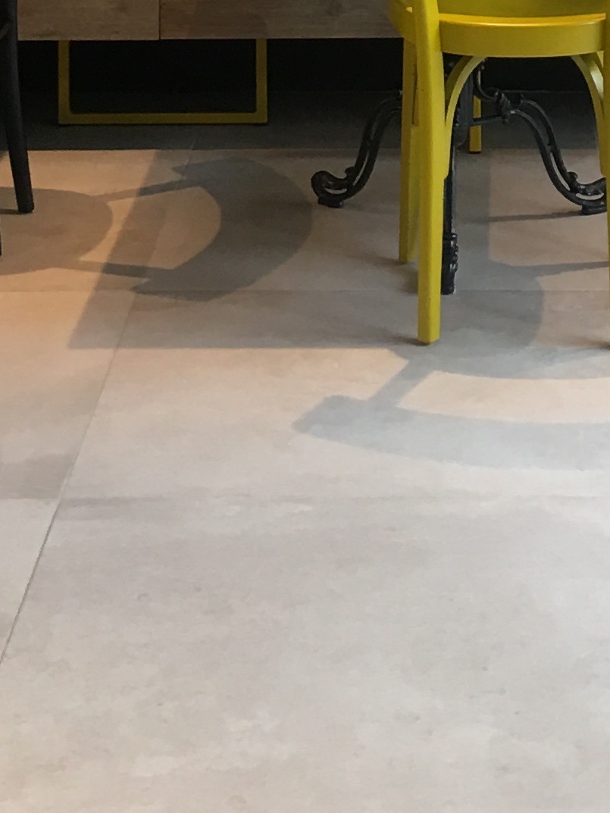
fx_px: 2561
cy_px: -596
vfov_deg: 15.7
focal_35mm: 109
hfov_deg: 13.5
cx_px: 455
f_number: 2.2
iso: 32
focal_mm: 4.15
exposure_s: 1/17
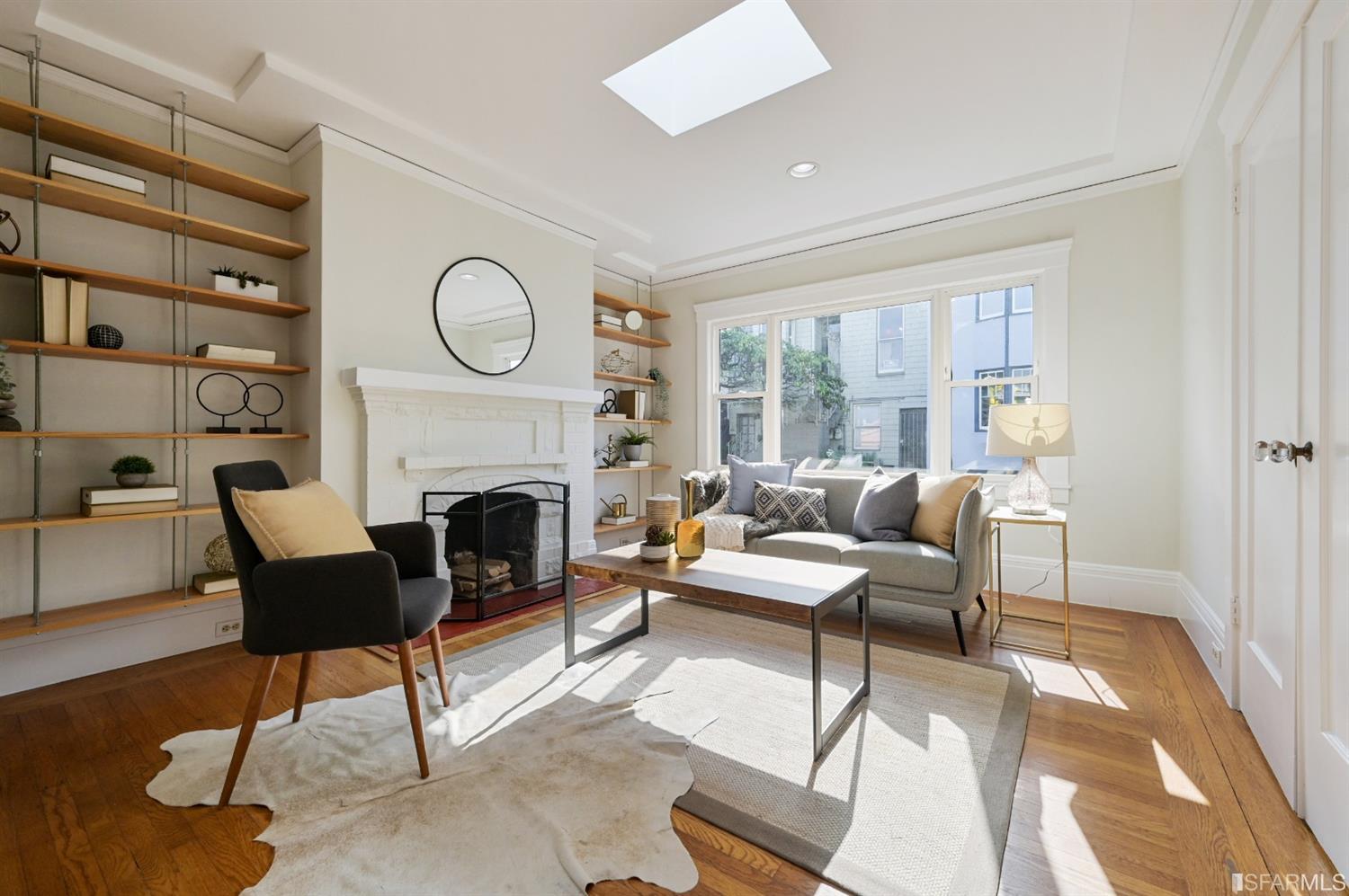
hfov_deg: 104.3
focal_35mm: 14
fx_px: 524
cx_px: 674
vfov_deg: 81.1
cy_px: 448
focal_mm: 14
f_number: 11
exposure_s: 1/200
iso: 400
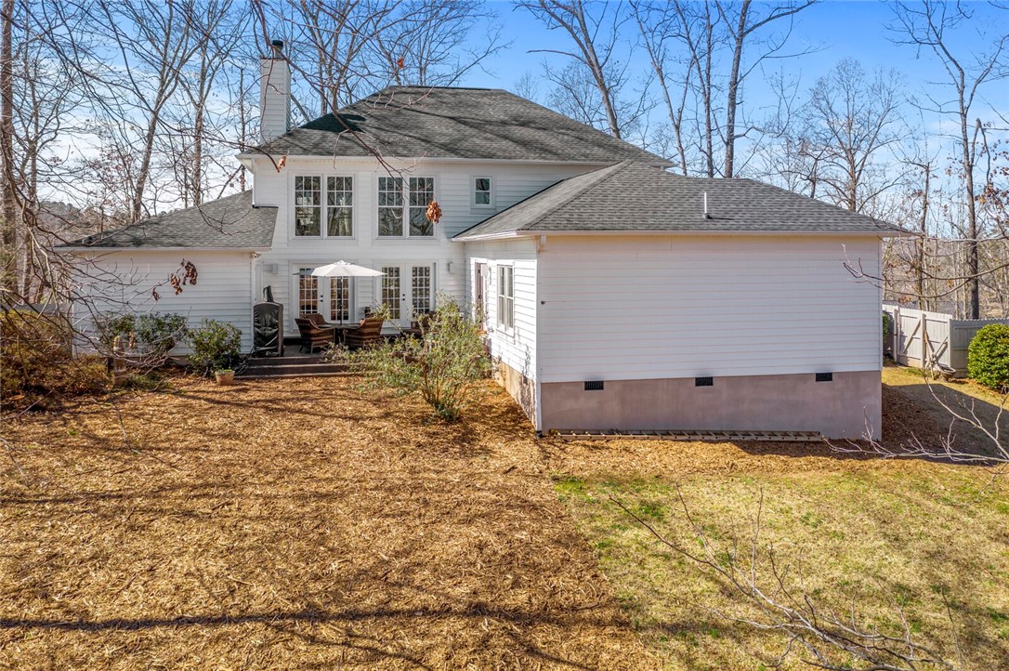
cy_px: 336
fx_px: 784
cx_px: 504
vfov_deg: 46.3
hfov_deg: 65.5
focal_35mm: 28
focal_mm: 10.26
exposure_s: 1/320
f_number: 2.8
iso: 100
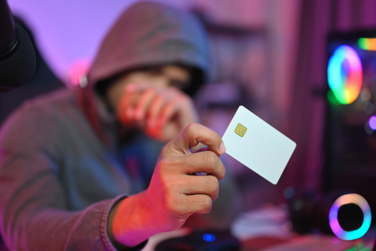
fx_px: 522
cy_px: 126
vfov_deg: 27.0
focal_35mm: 50
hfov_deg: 39.6
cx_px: 188
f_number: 1.8
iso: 500
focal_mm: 50
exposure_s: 1/100
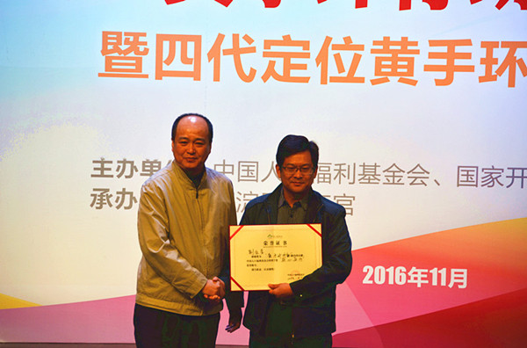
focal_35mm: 225
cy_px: 174
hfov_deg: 9.2
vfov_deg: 6.1
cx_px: 264
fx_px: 3283
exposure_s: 1/250
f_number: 5.6
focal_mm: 150
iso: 400
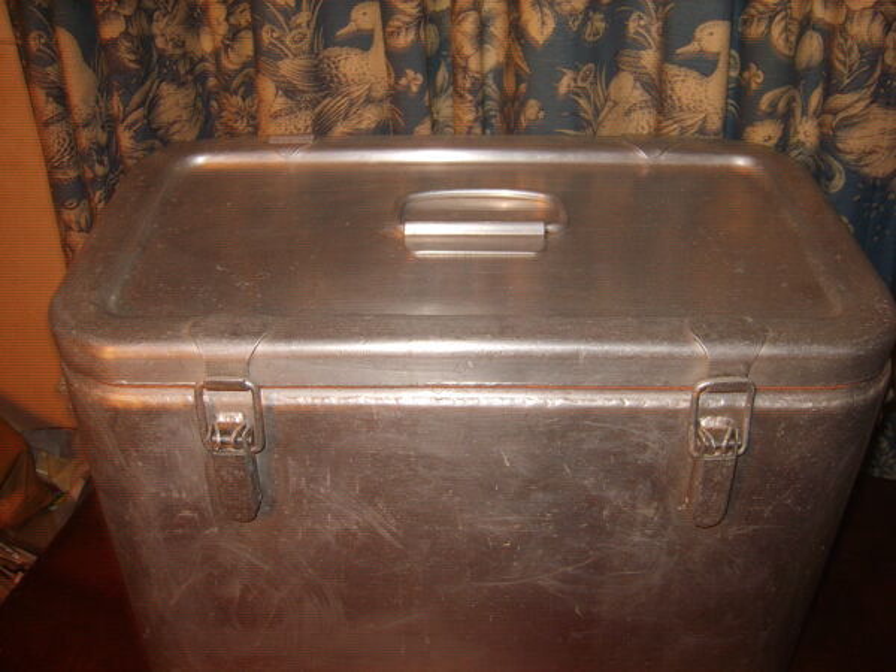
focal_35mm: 35
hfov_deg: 52.6
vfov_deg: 40.7
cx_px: 448
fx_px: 906
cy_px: 336
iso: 100
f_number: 2.8
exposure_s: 1/30
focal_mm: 7.4
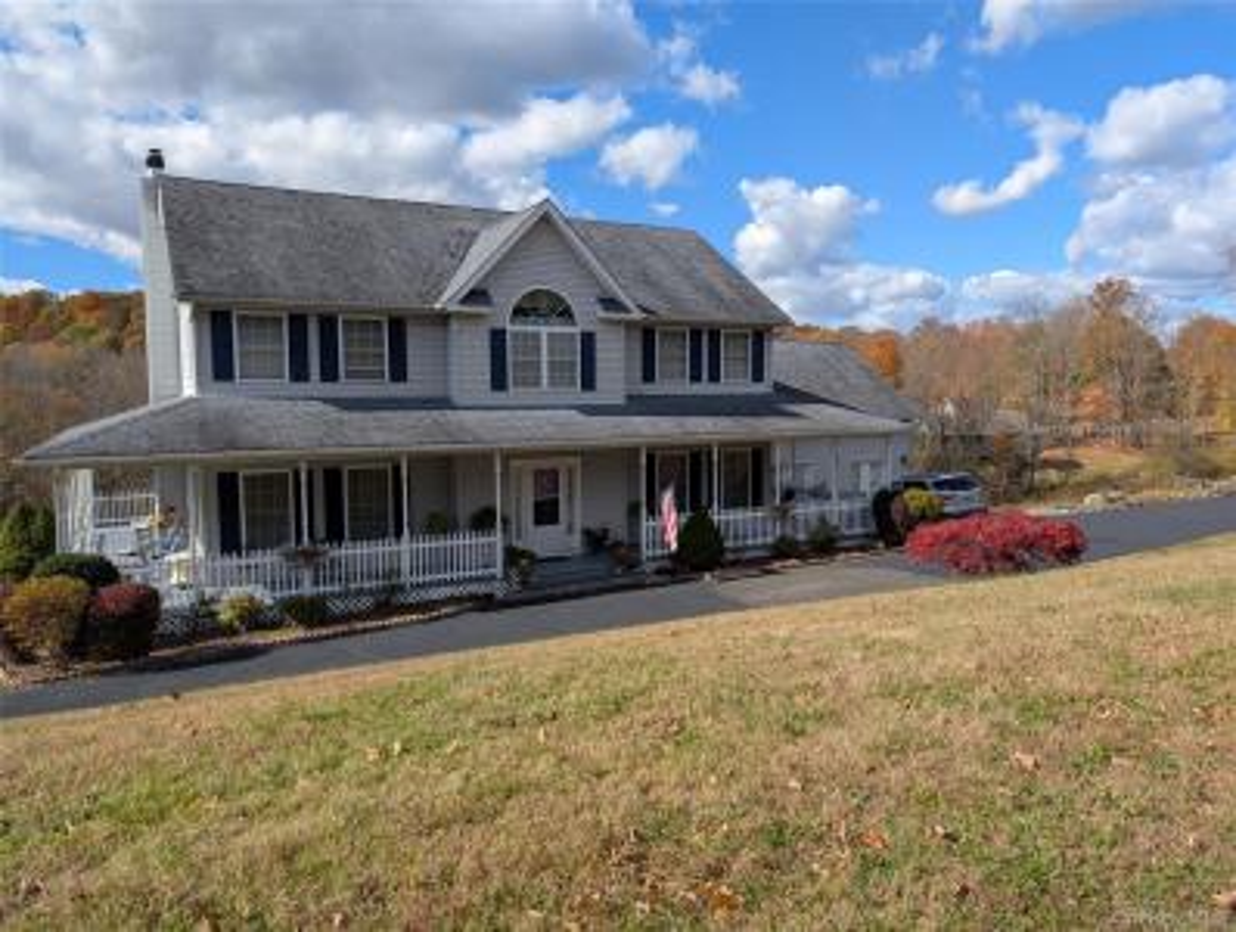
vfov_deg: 57.0
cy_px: 466
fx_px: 858
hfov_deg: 71.5
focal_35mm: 24
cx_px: 618
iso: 22
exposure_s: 1/1018
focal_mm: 6.9
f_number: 1.68
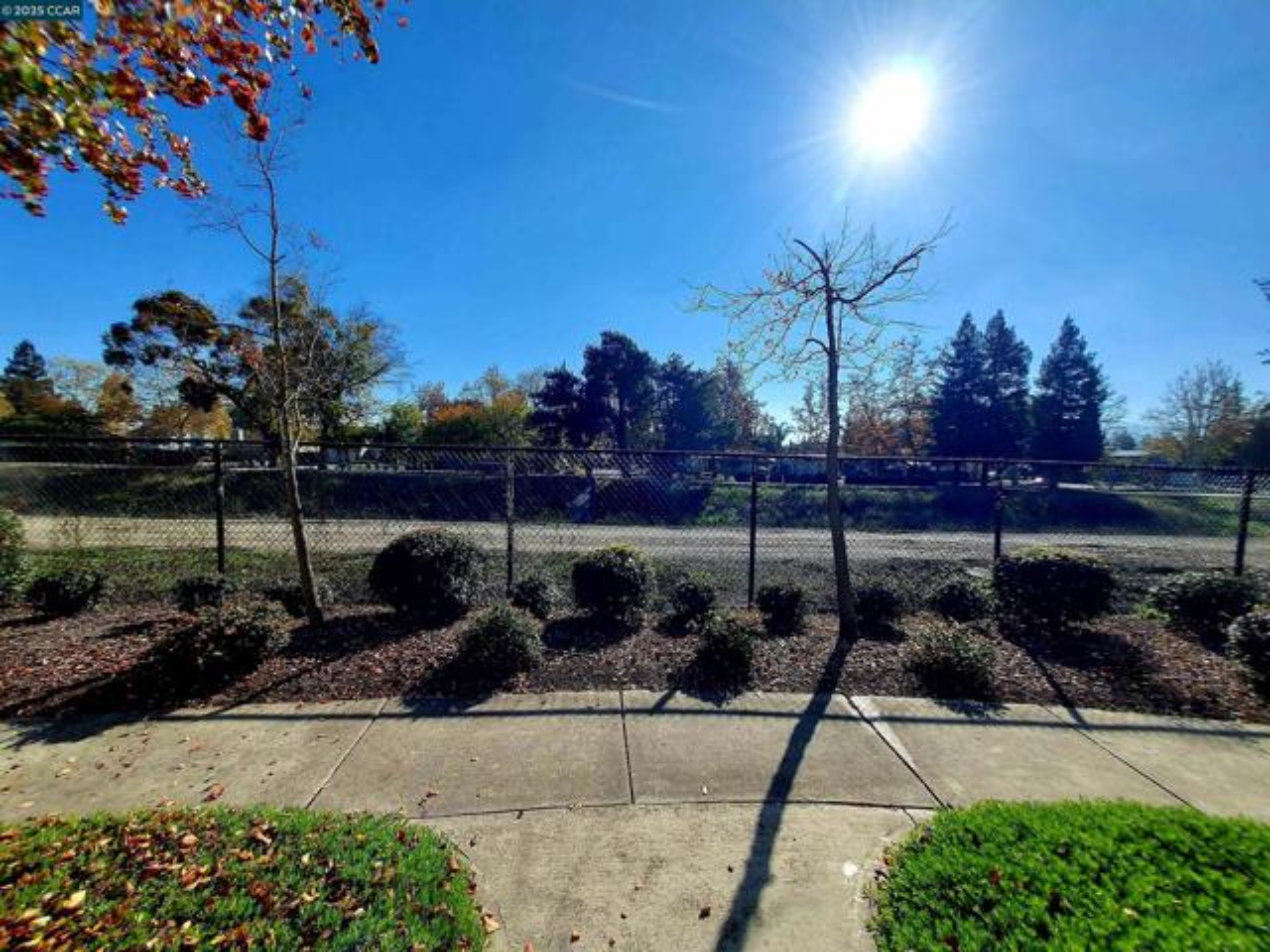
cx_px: 635
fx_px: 477
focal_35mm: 13
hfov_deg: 106.2
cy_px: 476
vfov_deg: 89.9
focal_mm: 1.42
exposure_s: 1/2500
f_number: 2.2
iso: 50
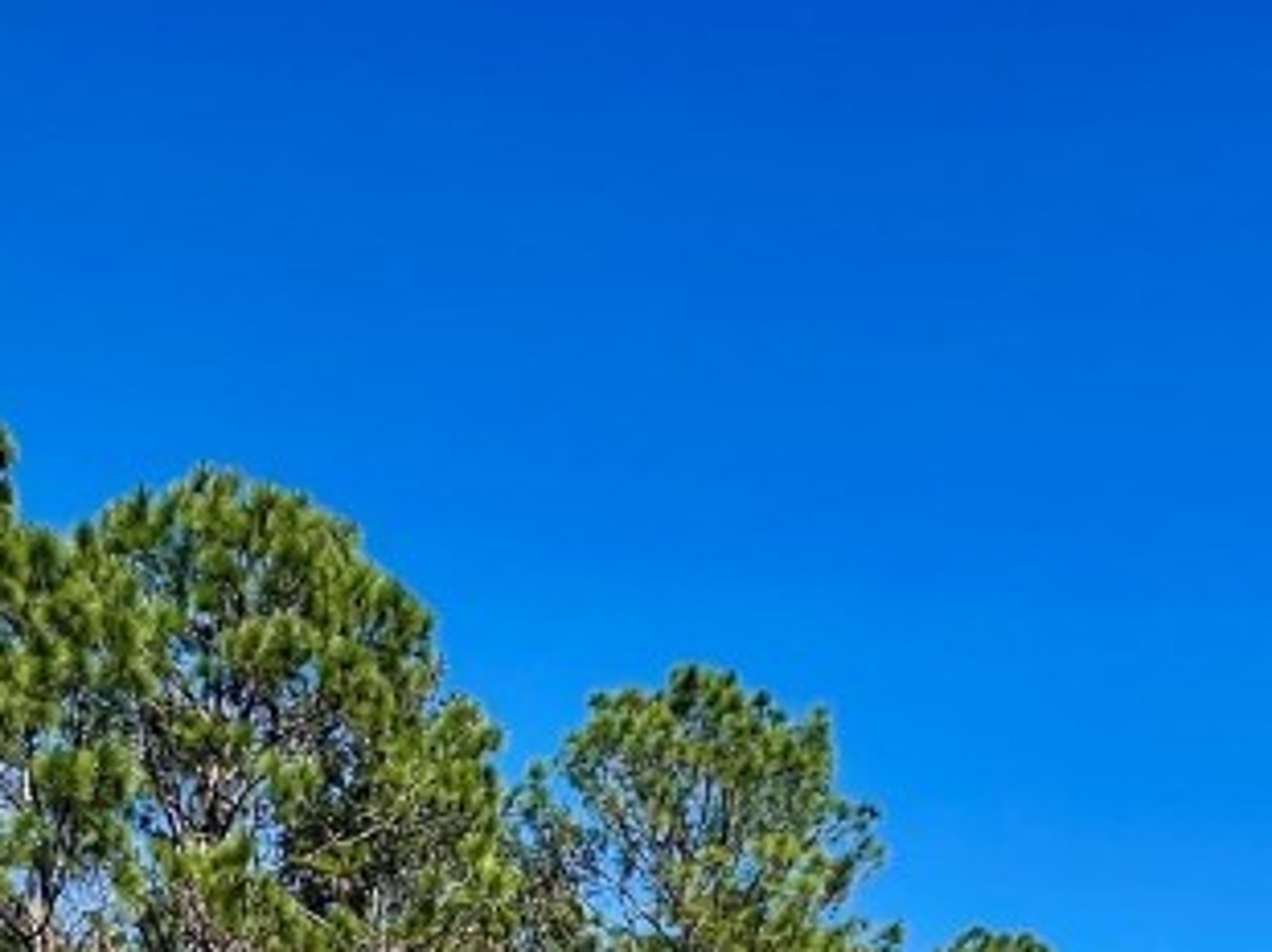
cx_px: 353
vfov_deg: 25.2
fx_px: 1579
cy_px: 1440
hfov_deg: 42.8
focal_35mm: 43
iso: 32
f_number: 1.8
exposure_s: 1/2137
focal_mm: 1.57
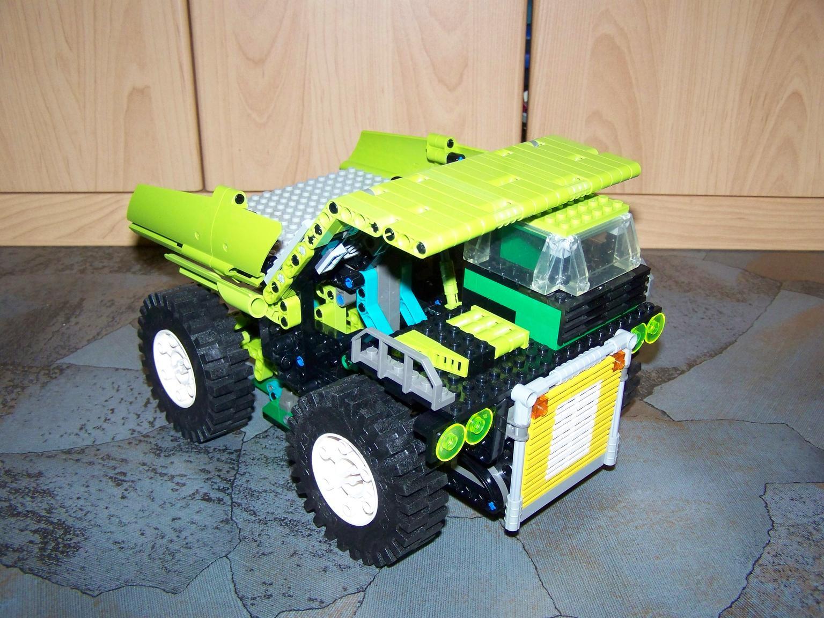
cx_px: 412
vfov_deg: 37.7
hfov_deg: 49.0
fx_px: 905
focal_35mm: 38
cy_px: 309
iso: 200
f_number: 2.8
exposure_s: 1/30
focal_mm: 6.3
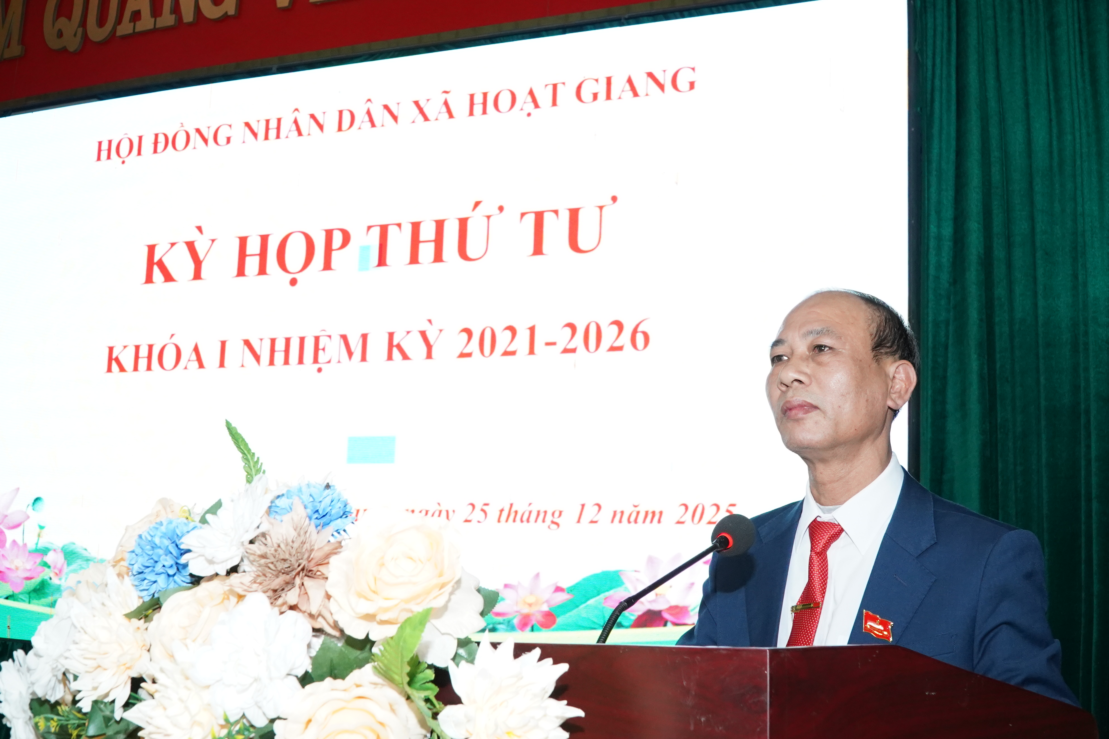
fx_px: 1294
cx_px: 554
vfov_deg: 31.9
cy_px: 370
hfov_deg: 46.4
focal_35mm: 42
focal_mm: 28
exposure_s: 1/100
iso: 3200
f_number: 8
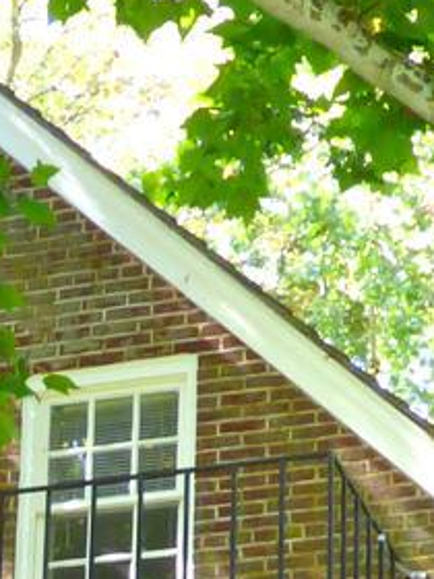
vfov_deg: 9.5
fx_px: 3393
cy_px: 868
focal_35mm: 203
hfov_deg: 7.2
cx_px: -217
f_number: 3.5
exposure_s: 1/60
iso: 250
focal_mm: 6.47
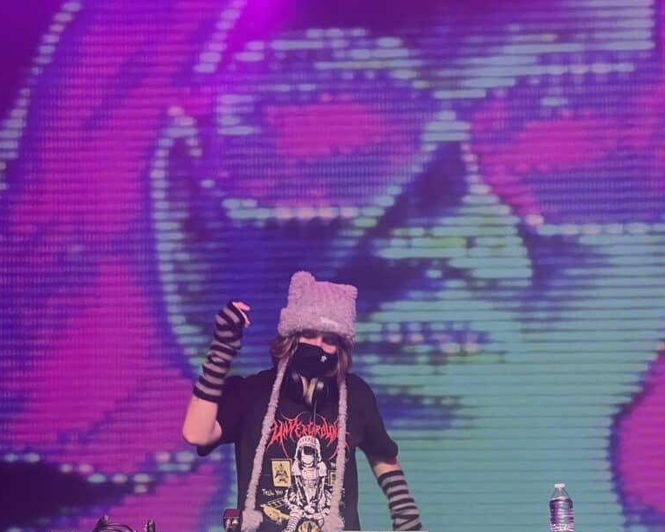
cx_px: 331
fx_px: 1988
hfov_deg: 19.0
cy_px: 391
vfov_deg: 15.2
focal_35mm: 101
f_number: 2.8
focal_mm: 9
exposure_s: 1/60
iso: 200
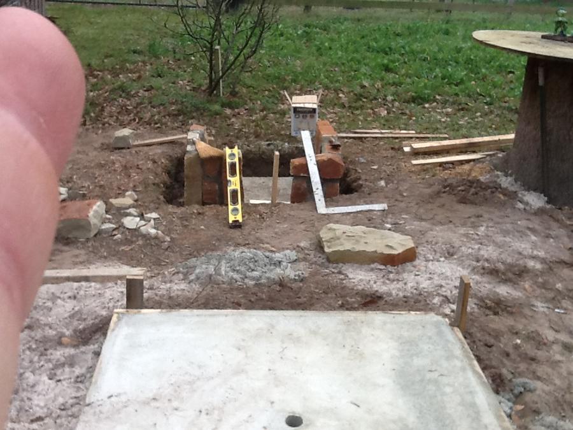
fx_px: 728
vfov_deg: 32.9
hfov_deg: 42.9
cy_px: 215
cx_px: 286
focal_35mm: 44
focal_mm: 2.03
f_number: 2.4
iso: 40
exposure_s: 1/221
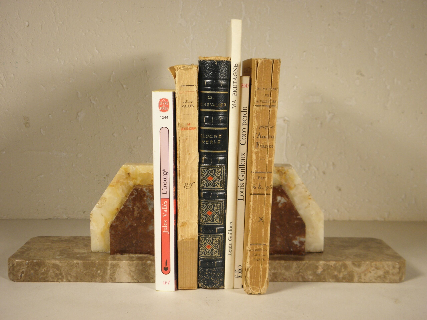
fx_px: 580
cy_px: 160
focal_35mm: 47
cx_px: 214
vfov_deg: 30.9
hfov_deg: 40.4
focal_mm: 8.6
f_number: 3.9
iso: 100
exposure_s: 1/60
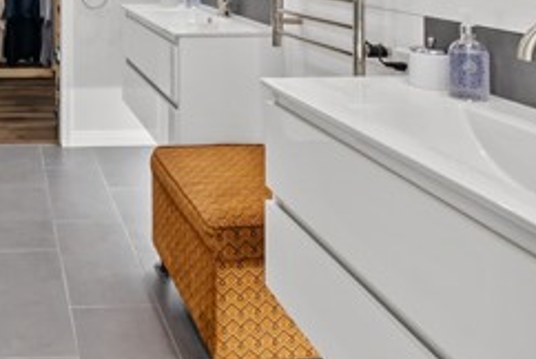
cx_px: 16
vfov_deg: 31.1
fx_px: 552
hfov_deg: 45.0
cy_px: -57
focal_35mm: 37
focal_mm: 14
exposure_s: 1/2
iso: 100
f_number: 9
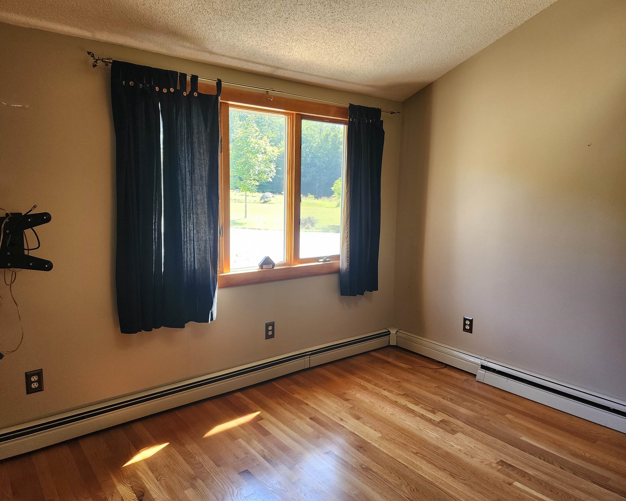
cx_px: 298
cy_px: 250
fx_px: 445
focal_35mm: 24
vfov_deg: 58.8
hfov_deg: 70.2
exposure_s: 1/120
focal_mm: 6.4
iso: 160
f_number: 1.8
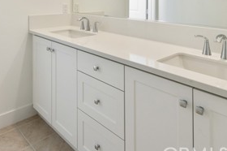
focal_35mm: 32
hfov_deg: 57.7
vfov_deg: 36.1
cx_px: 79
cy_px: -6
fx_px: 202
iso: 400
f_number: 3.5
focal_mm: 14
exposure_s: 1/250
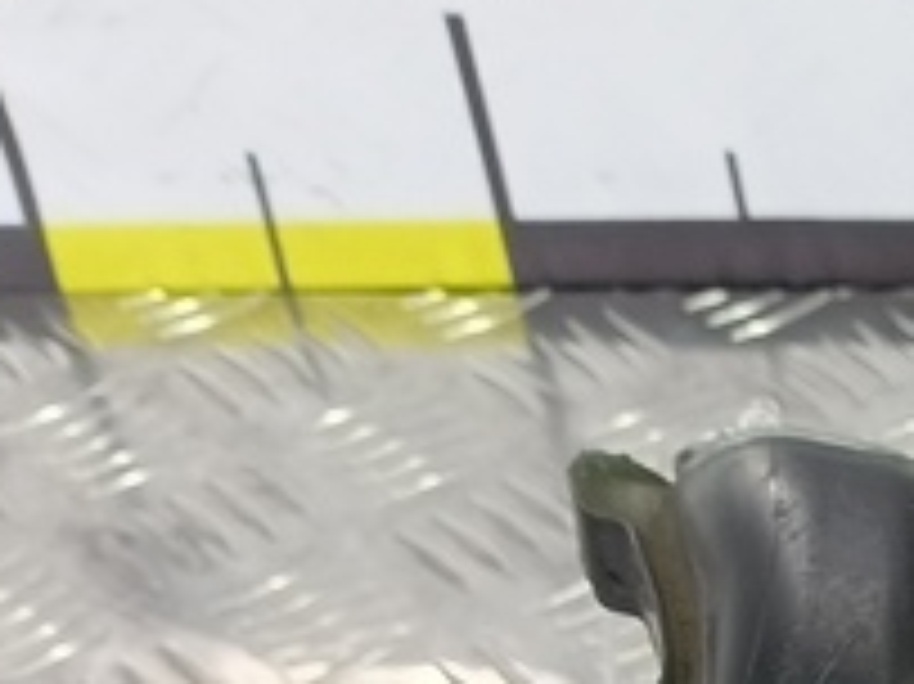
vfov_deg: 11.0
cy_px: 1588
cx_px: 1805
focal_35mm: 116
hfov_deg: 14.3
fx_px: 3061
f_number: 1.6
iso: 148
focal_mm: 4.11
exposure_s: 1/50
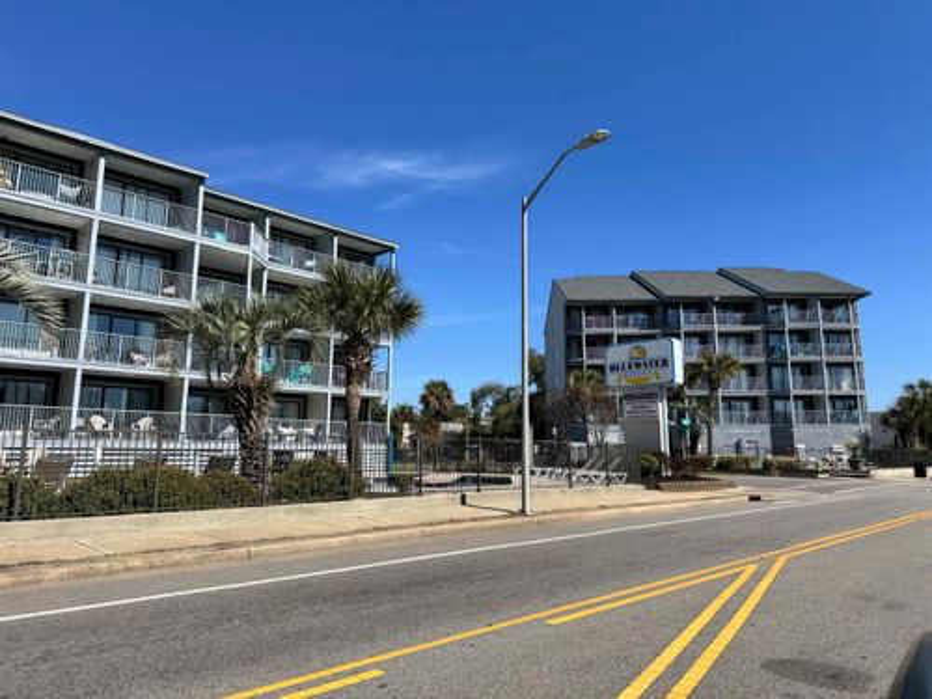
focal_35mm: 24
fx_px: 646
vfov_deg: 56.8
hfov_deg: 71.6
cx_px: 466
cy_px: 350
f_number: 1.78
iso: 80
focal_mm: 6.76
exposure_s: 1/5348
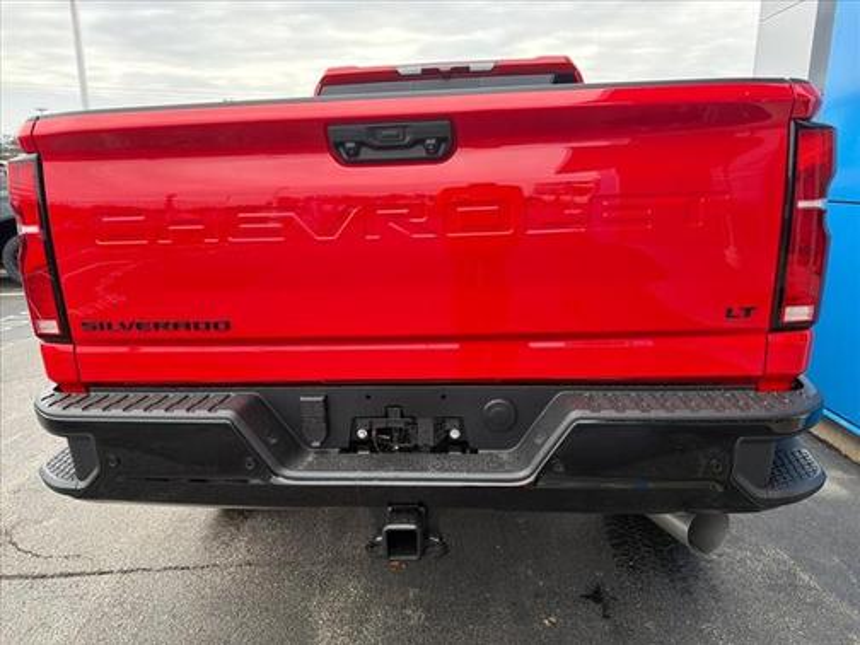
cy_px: 322
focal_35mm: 24
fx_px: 596
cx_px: 430
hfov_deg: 71.6
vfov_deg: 56.8
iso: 80
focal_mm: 6.76
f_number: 1.78
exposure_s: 1/230
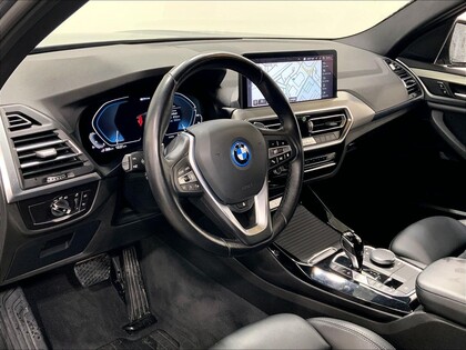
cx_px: 233
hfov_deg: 61.7
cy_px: 175
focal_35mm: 29
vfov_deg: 48.2
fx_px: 390
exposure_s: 1/60
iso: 50
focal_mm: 3
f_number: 1.8
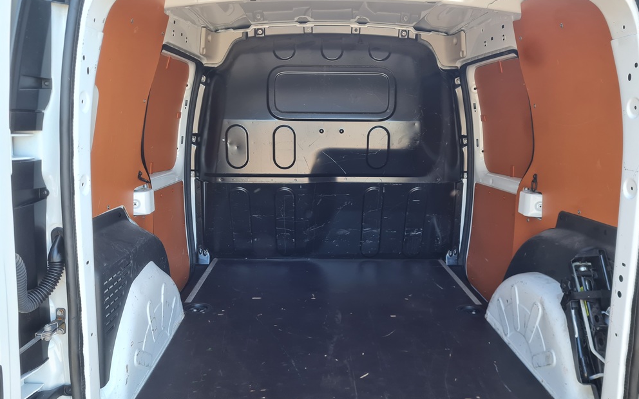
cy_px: 213
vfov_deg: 44.5
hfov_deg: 66.5
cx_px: 324
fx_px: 488
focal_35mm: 28
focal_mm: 5.4
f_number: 1.8
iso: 64
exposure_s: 1/100
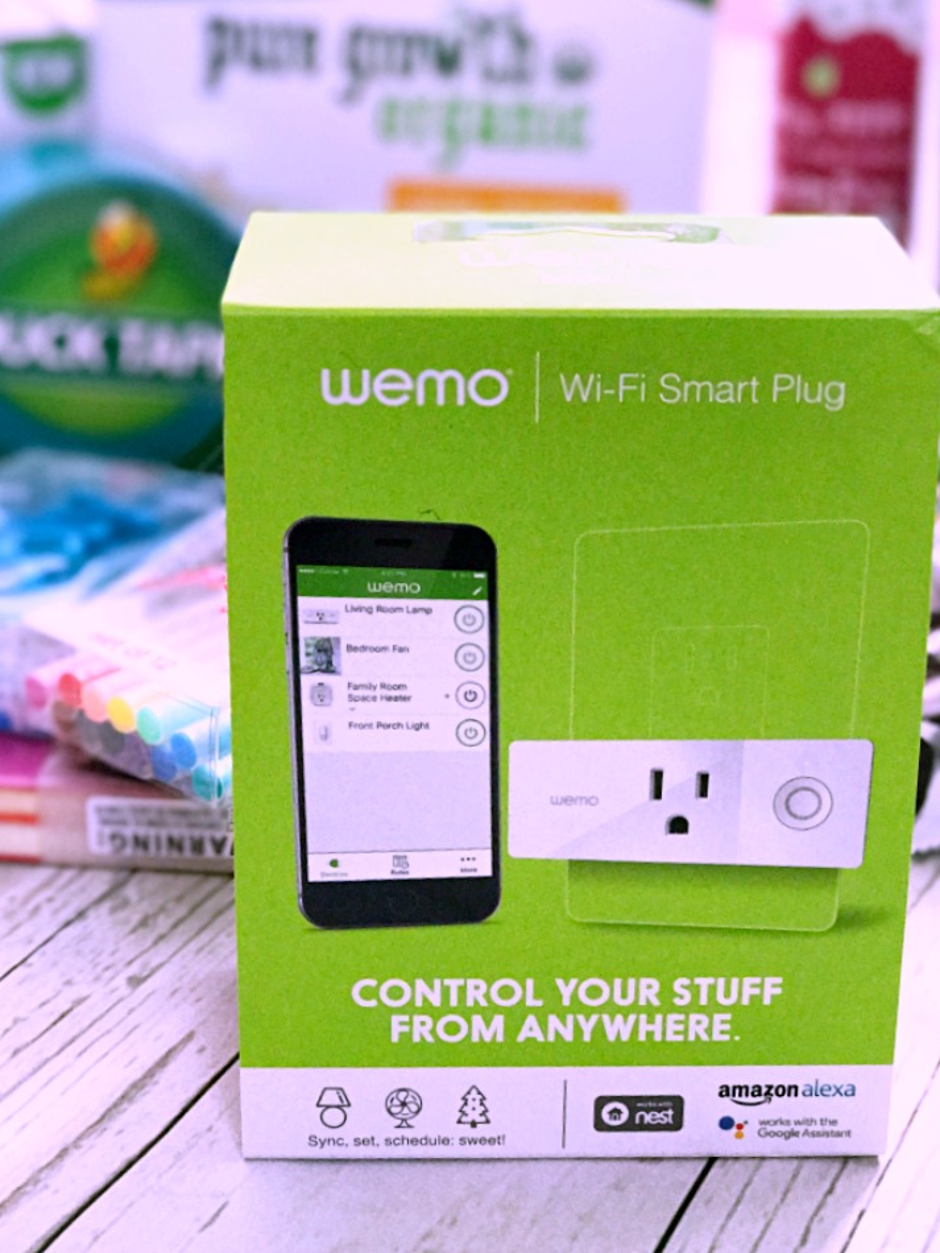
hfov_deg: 22.9
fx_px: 2316
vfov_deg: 30.3
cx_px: 452
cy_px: 650
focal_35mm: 64
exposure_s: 1/60
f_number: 2.8
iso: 250
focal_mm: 6.6
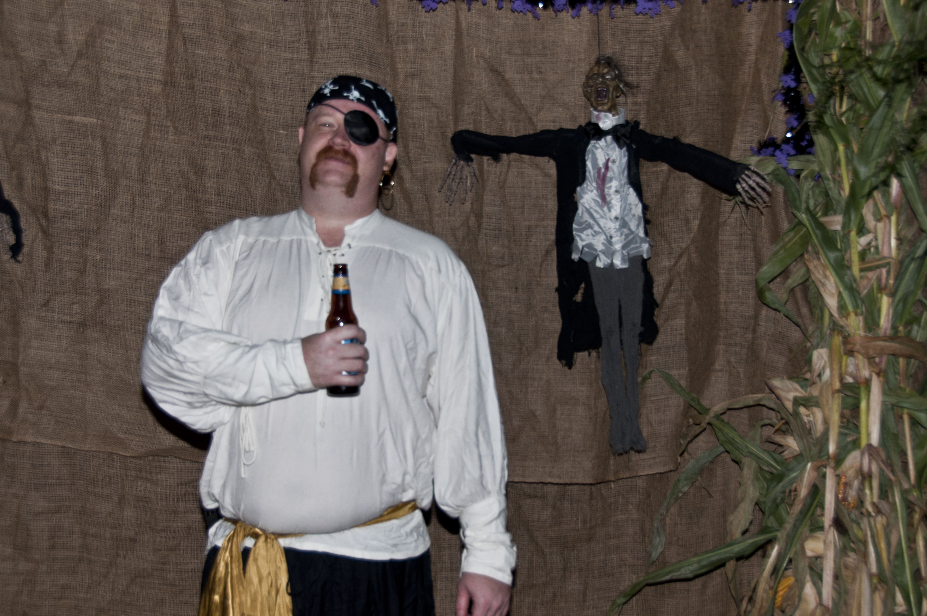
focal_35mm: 52
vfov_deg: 25.7
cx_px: 464
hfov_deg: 37.9
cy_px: 308
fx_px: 1350
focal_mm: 35
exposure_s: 1/60
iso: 200
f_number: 4.2
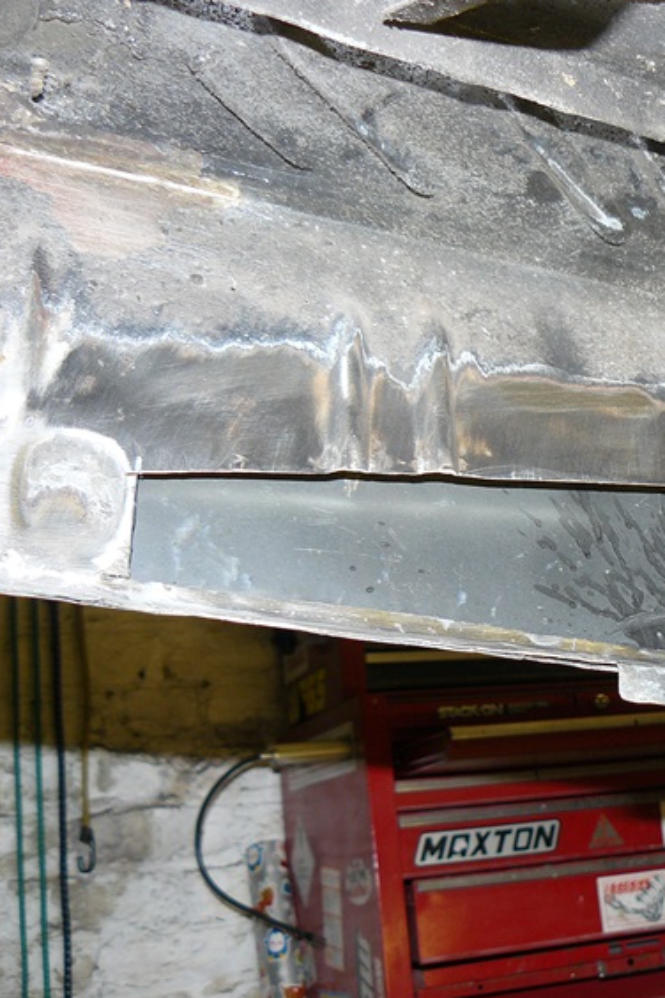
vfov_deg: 38.9
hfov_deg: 25.3
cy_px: 497
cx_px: 654
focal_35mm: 51
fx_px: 1413
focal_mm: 6
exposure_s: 1/30
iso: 100
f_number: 2.8
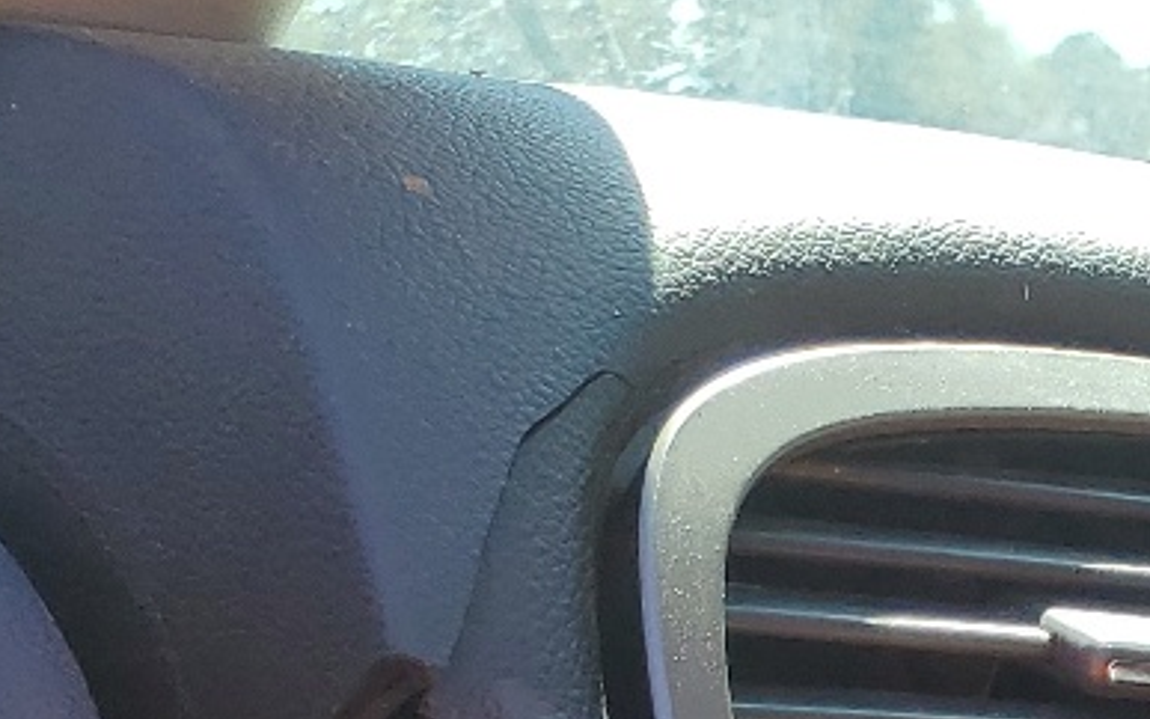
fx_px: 3573
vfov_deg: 10.8
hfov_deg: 15.8
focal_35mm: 114
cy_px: 1284
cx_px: 2012
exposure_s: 1/500
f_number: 1.5
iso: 50
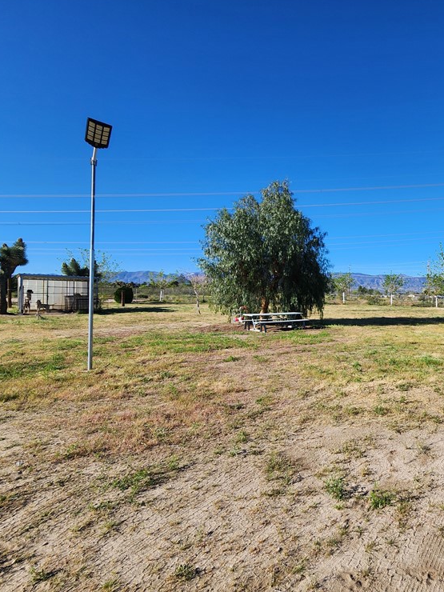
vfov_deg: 87.8
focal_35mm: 18
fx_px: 308
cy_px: 298
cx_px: 387
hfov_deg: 62.0
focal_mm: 2.2
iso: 50
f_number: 2.2
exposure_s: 1/1994
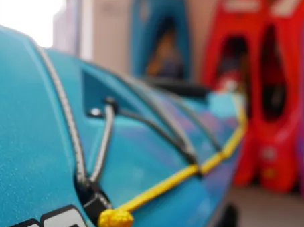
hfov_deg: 28.9
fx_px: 588
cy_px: 160
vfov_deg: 21.8
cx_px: 118
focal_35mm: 67
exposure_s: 1/60
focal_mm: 19
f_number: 4.3
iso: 500
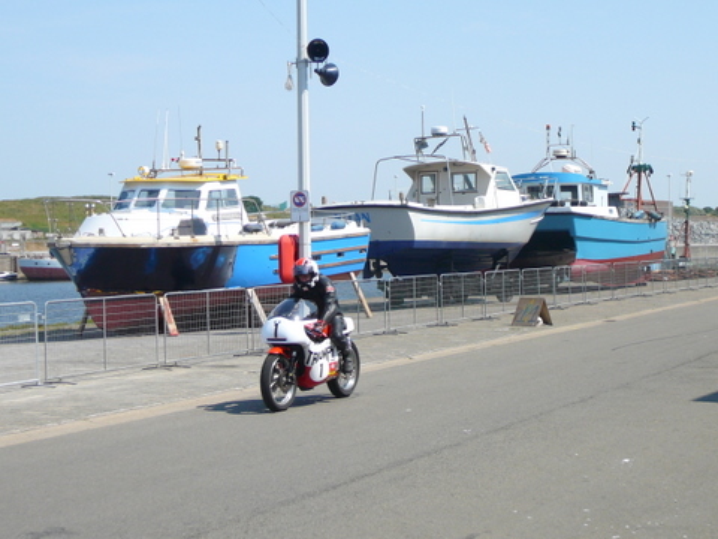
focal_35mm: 71
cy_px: 270
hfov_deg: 27.4
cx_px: 359
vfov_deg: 20.7
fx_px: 1473
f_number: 3.7
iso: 100
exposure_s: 1/1000
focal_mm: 10.5
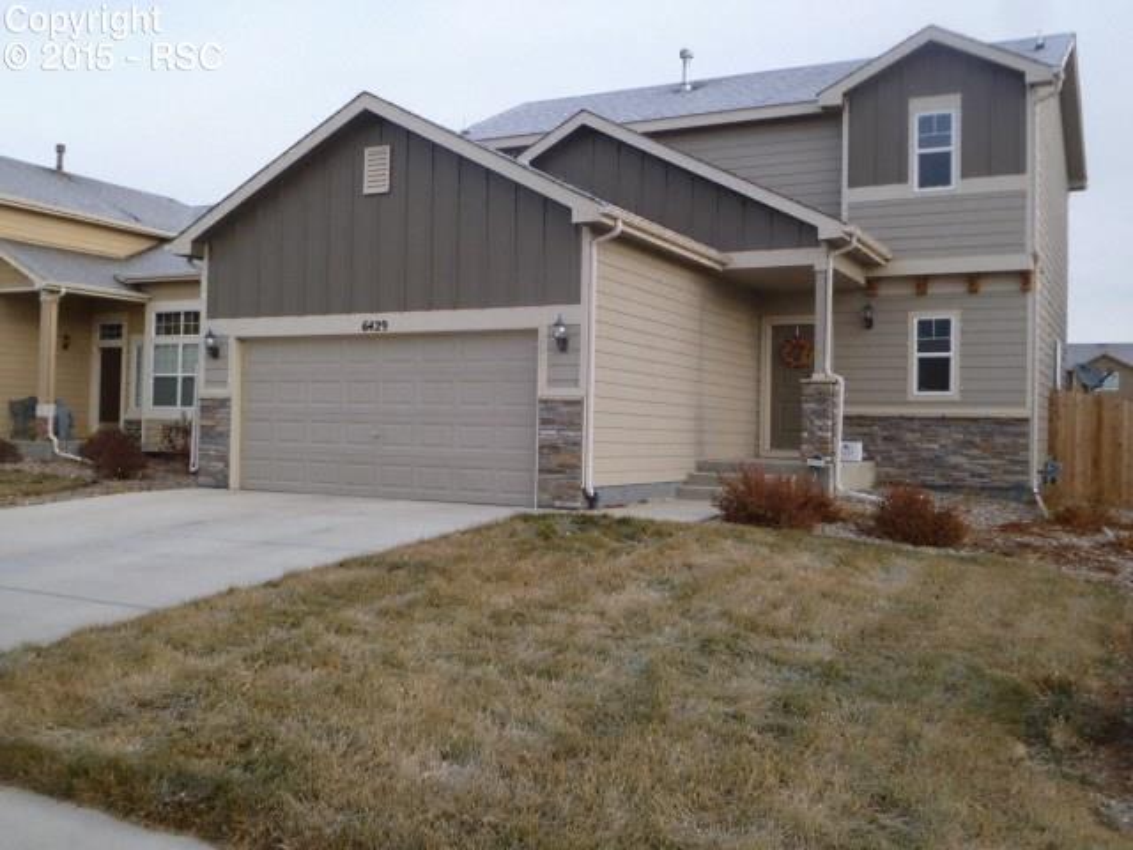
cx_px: 566
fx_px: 1047
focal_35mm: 32
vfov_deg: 44.2
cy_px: 425
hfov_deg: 56.8
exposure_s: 1/200
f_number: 3.5
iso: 80
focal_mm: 5.7
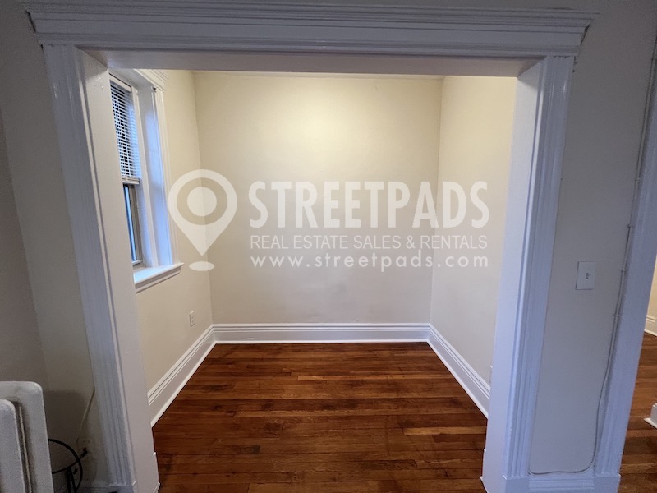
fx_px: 247
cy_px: 246
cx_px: 328
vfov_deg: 89.9
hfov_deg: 106.2
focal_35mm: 13
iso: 125
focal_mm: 1.57
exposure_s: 1/60
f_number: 1.8
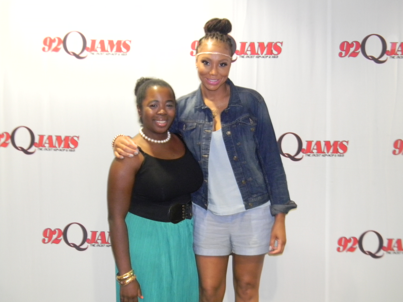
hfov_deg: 45.8
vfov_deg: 35.1
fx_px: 477
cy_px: 151
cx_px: 202
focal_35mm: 41
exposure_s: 1/8
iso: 400
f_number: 3.8
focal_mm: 7.3
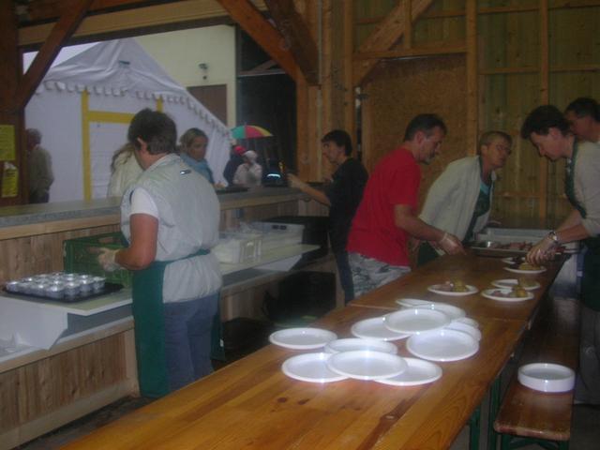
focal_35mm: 37
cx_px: 300
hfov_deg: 50.1
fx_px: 641
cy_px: 225
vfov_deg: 38.7
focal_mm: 6.2
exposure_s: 1/60.1
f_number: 2.9
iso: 88
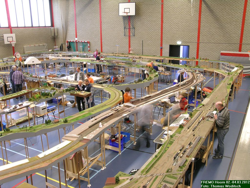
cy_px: 94
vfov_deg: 40.7
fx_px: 253
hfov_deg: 52.6
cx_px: 125
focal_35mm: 35
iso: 50
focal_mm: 7.2
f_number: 7.6
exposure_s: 1.13
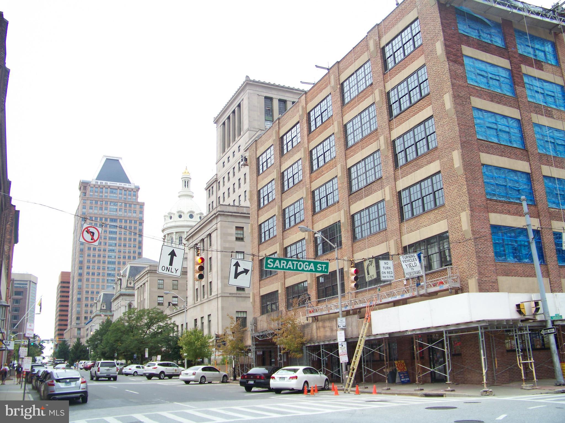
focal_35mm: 33
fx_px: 539
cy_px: 212
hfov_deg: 55.4
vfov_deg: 42.9
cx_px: 282
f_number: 2.8
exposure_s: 1/200
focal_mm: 5.85
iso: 64
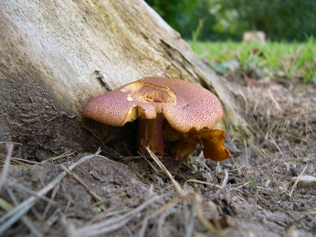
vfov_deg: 37.7
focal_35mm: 38
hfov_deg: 49.0
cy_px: 118
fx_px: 347
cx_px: 158
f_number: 2.8
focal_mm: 8
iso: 100
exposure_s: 1/127
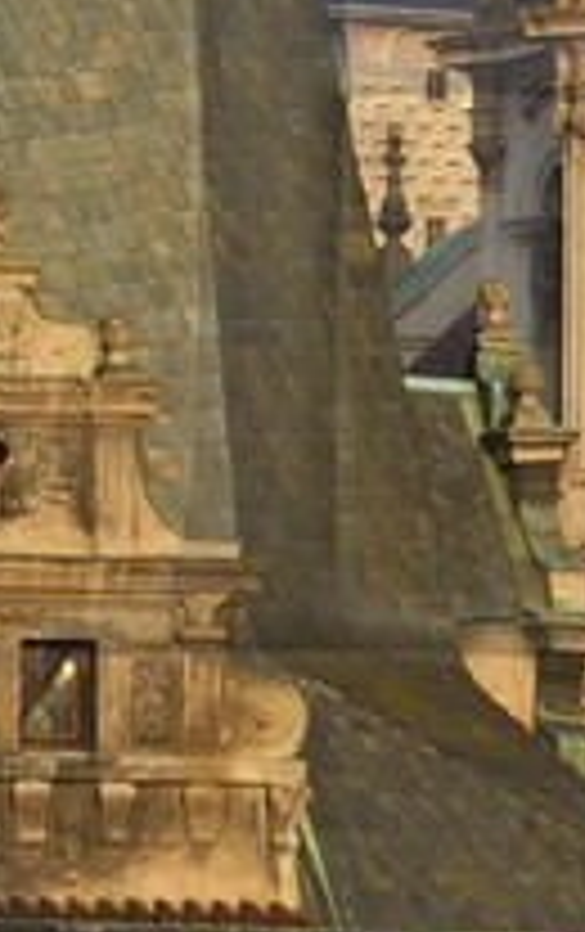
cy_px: 104
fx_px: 23972
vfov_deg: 2.2
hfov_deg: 1.4
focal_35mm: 943
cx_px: 997
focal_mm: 120
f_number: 13
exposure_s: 1/250
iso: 400
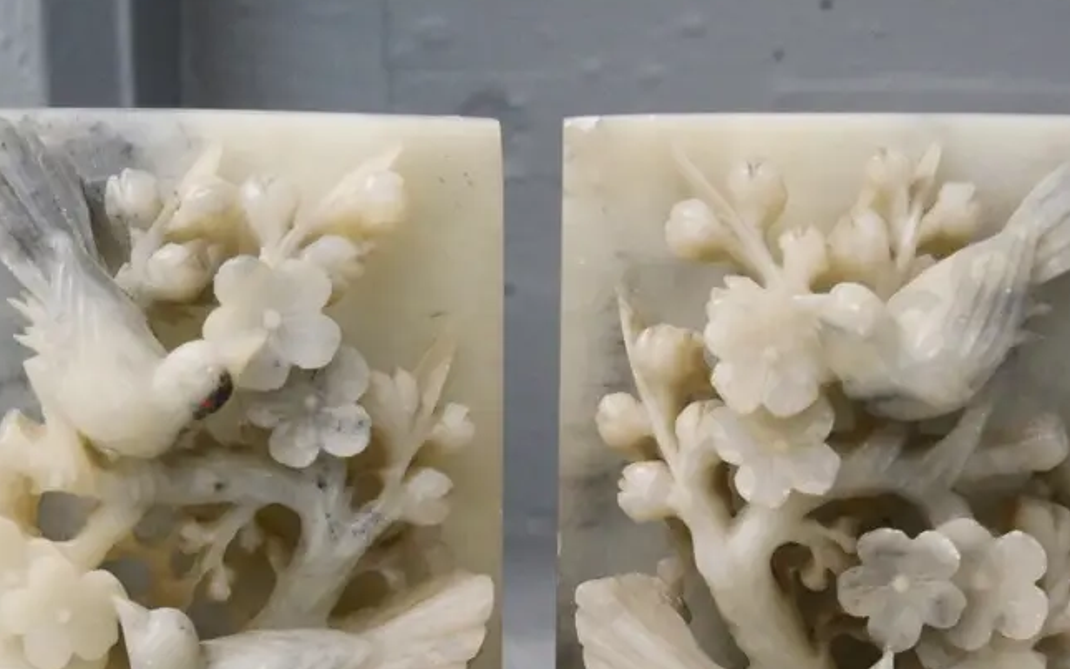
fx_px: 2158
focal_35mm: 74
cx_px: 537
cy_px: 619
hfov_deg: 27.9
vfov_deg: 17.3
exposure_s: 1/100
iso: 3200
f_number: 5
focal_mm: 22
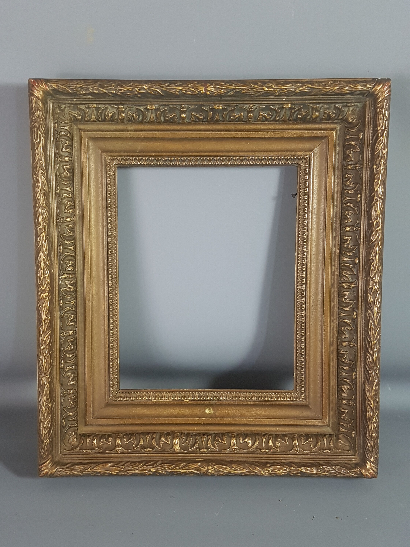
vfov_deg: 67.3
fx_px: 411
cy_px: 274
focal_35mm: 26
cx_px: 205
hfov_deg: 53.1
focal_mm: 4.2
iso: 125
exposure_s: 1/50
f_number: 1.7
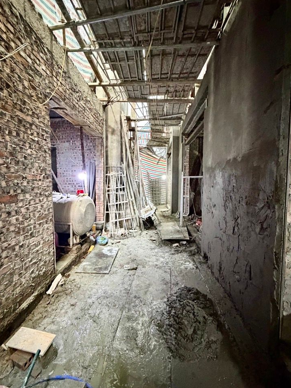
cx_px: 140
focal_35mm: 15
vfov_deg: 98.2
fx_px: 168
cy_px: 194
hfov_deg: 81.7
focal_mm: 2.22
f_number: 2.2
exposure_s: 1/33
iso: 1000
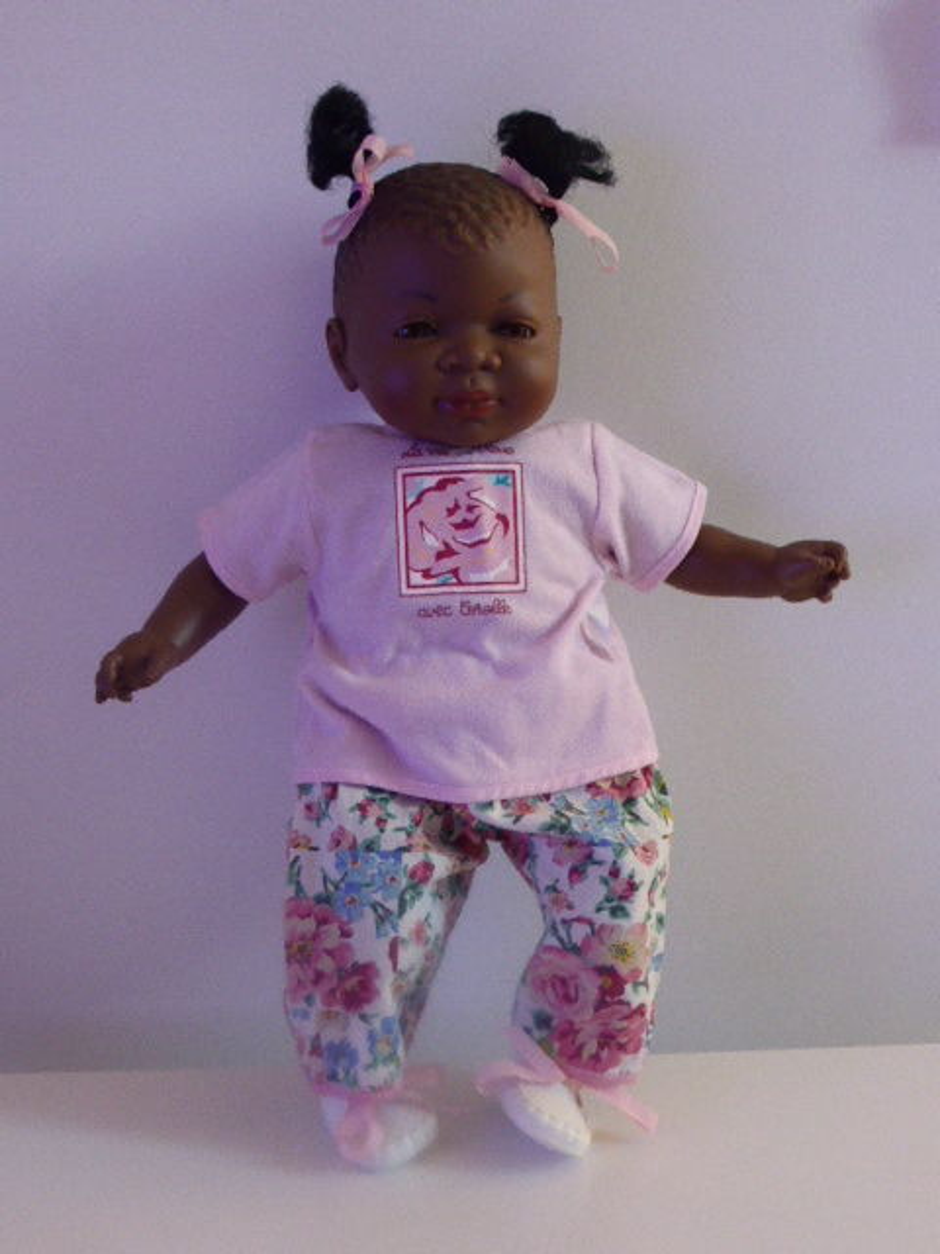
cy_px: 627
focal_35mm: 35
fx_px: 1267
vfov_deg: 52.6
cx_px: 470
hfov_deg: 40.7
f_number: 3.7
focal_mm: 6.1
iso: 400
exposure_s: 1/5
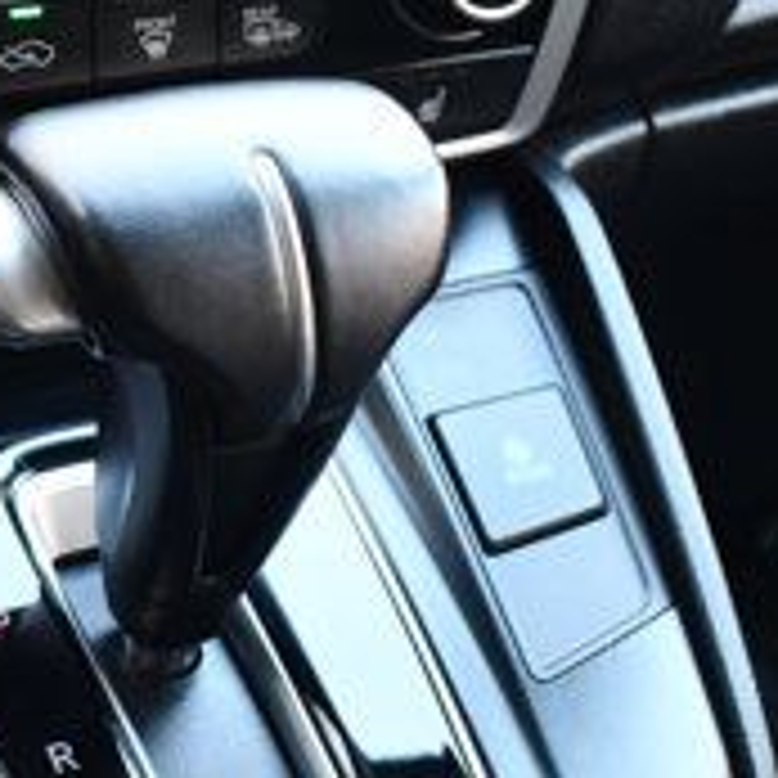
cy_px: 591
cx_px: 81
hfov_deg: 20.0
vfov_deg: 20.2
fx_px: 2161
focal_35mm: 85
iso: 1250
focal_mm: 18
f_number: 3.5
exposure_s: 1/125
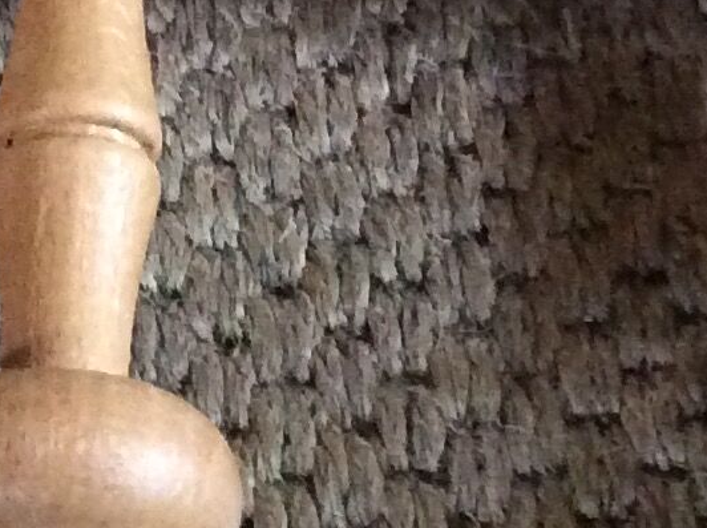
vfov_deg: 9.5
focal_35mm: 156
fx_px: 3180
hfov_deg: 12.7
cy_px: 113
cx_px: 461
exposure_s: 1/17
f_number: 2.4
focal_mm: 3.3
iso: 400
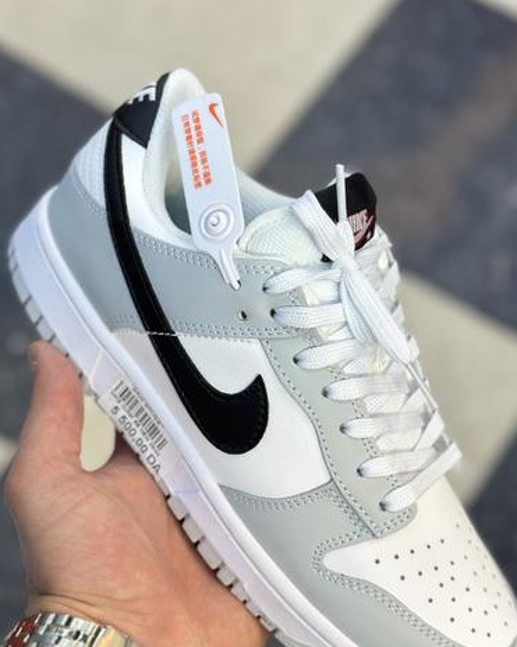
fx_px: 1167
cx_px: 256
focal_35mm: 61
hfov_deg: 25.0
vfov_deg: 30.9
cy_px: 379
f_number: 1.78
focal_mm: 6.86
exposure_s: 1/331
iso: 80
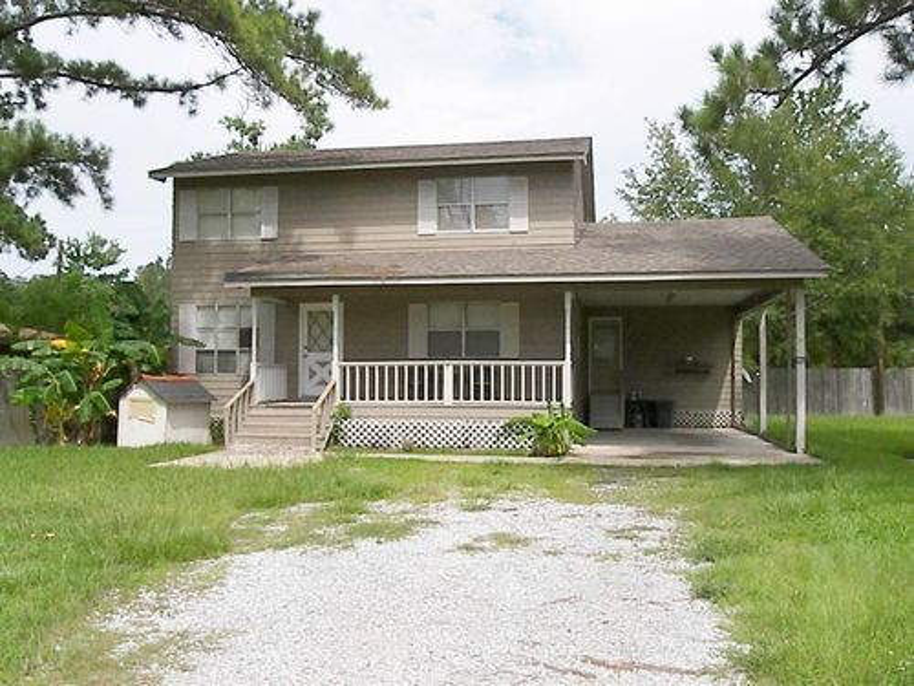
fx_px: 845
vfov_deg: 44.2
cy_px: 343
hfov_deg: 56.8
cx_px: 457
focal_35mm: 32
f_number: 5.6
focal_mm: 6.8
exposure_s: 1/3200
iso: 400
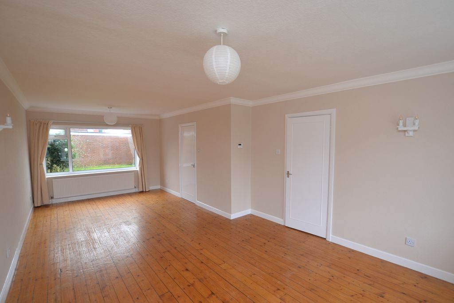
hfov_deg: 95.0
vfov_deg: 72.1
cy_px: 152
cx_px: 227
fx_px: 208
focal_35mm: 16
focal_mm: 11
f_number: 4.5
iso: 400
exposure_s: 1/80
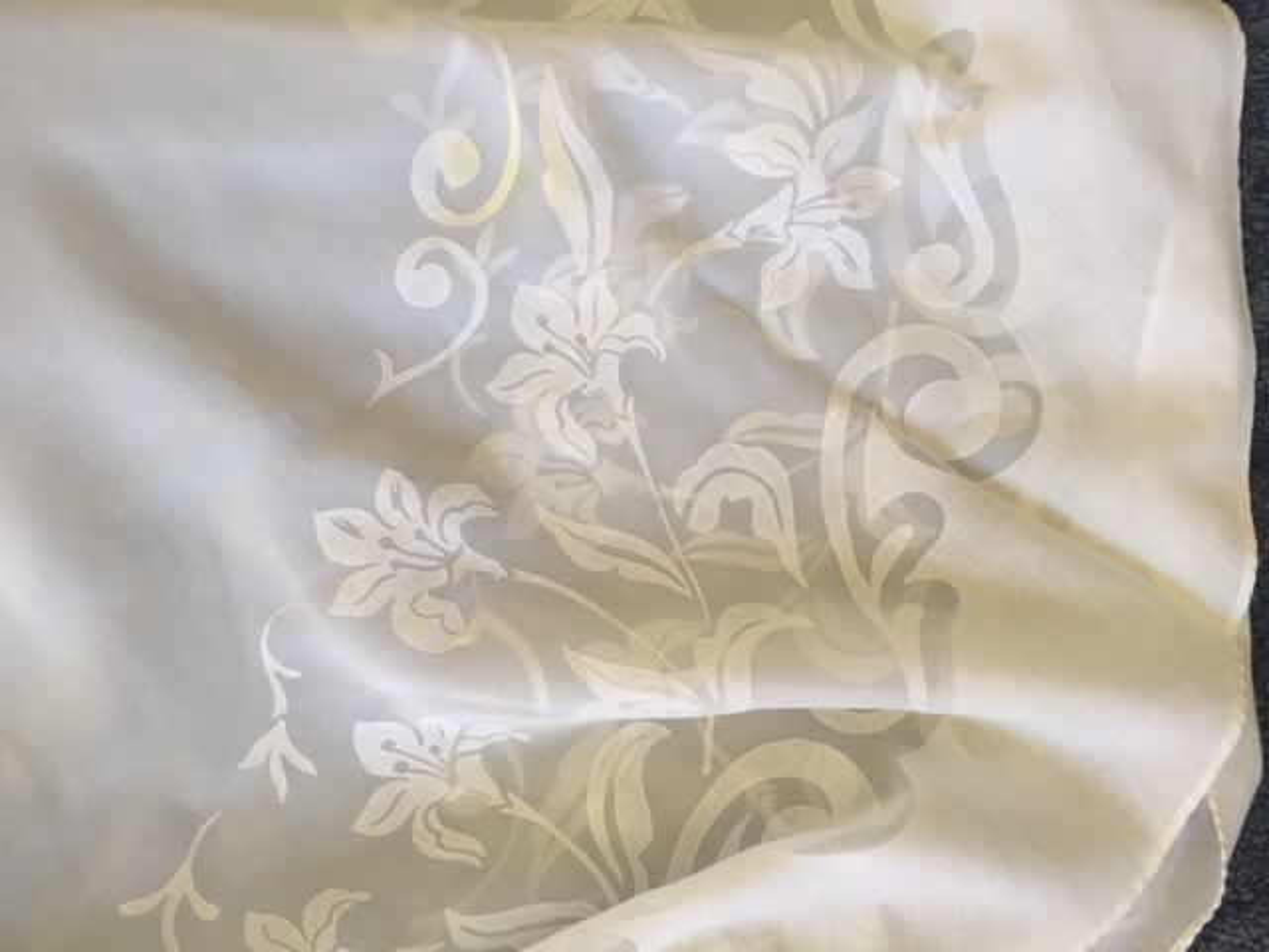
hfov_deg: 61.7
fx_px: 1063
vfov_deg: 48.2
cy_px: 476
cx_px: 634
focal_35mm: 29
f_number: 2.2
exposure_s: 1/30
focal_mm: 4.15
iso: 32
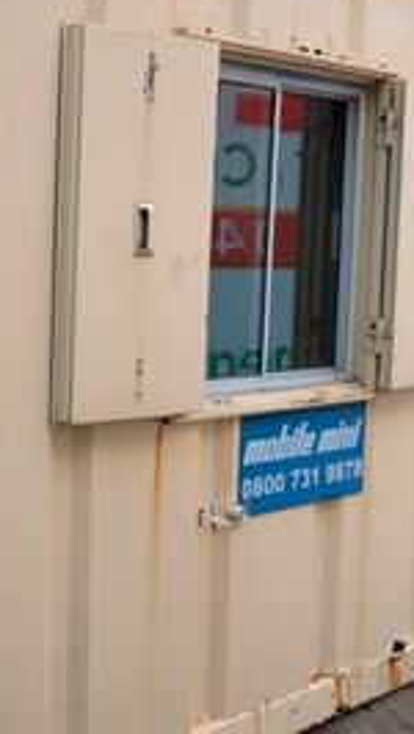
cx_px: -121
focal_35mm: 59
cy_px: 339
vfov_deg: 35.4
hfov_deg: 18.9
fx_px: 1149
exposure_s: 1/100
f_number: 1.78
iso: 80
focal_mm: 6.76
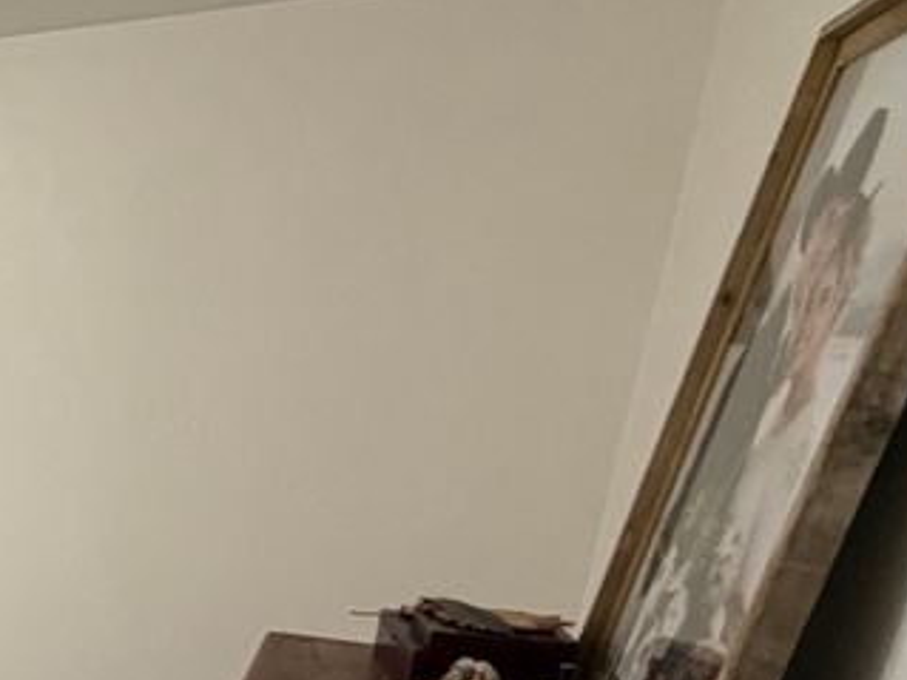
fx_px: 1179
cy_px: 694
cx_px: -327
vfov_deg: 29.8
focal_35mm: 45
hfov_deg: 30.8
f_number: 2.2
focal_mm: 2.22
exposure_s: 1/60
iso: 250
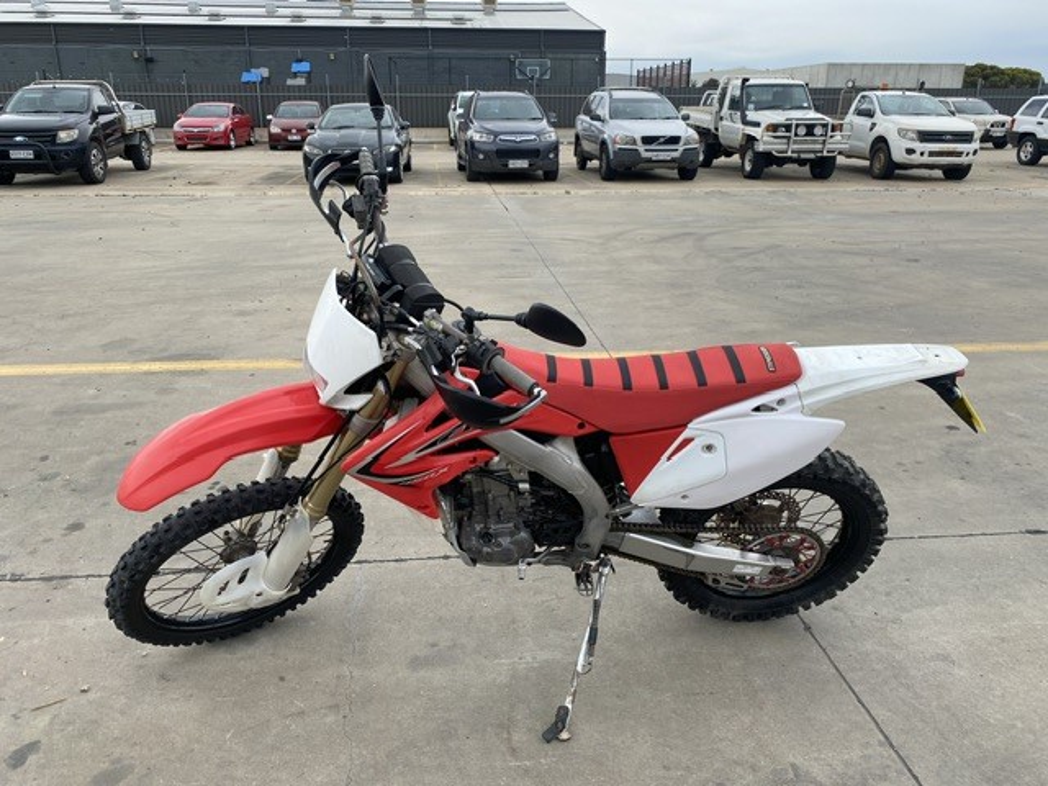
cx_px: 524
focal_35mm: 26
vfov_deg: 53.1
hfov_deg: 67.3
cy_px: 393
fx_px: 787
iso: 32
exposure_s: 1/1053
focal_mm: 4.25
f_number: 1.8
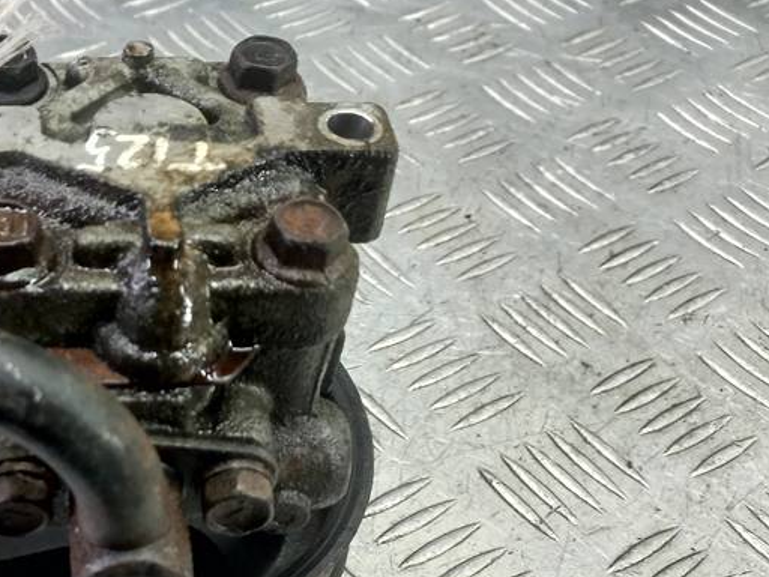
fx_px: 1111
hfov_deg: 36.0
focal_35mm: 50
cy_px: 398
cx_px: 86
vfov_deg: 28.9
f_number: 1.8
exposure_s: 1/50
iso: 100
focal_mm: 4.6
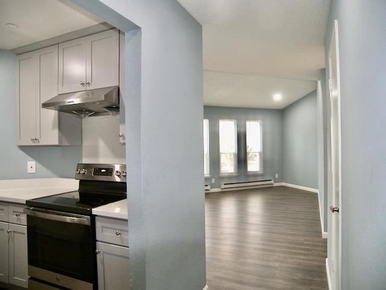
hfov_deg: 71.6
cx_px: 193
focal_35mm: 24
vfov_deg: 56.8
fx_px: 268
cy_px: 145
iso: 100
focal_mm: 5
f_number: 2.8
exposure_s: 1/30
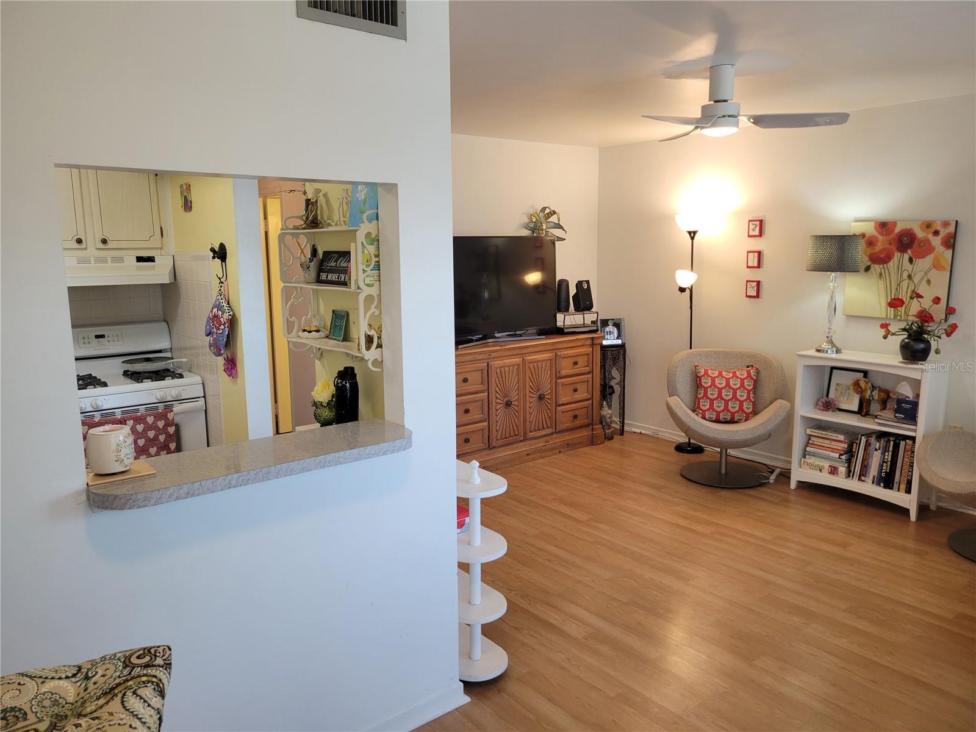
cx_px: 488
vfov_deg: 53.1
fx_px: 733
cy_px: 366
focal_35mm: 26
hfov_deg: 67.3
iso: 125
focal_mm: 5.4
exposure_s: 1/120
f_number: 1.8
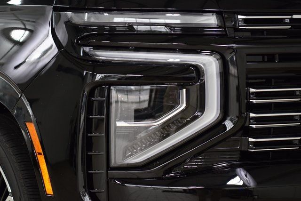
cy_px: 100
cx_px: 150
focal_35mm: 105
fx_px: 878
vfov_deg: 13.0
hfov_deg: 19.5
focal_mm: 70
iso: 1600
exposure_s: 1/125
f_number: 2.8
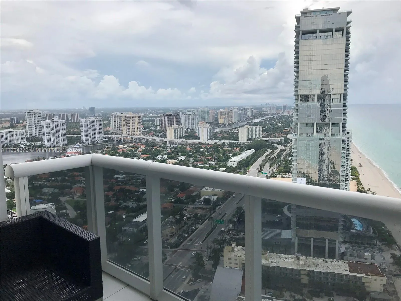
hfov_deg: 63.4
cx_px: 200
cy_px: 150
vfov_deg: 49.7
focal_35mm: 28
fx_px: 324
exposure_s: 1/2740
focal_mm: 3.99
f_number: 1.8
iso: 20
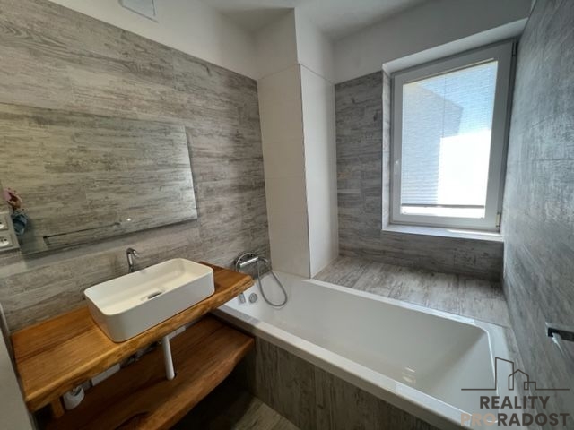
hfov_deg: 106.2
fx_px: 216
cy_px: 215
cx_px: 287
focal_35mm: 13
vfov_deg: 89.9
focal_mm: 1.57
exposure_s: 1/99
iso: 100
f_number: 1.8
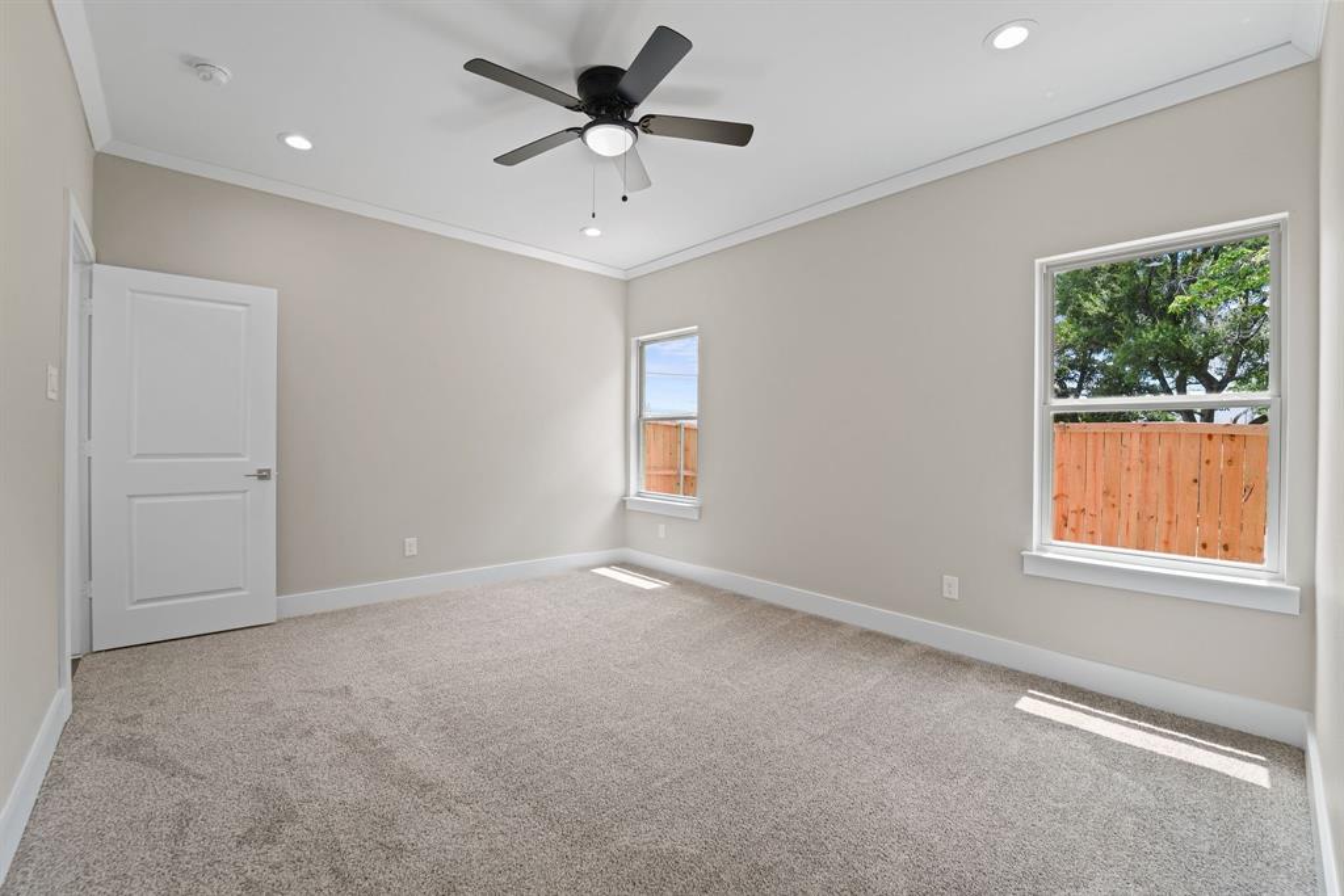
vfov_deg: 81.2
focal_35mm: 14
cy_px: 448
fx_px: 523
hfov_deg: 104.2
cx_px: 672
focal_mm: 14
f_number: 8
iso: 400
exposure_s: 1/20
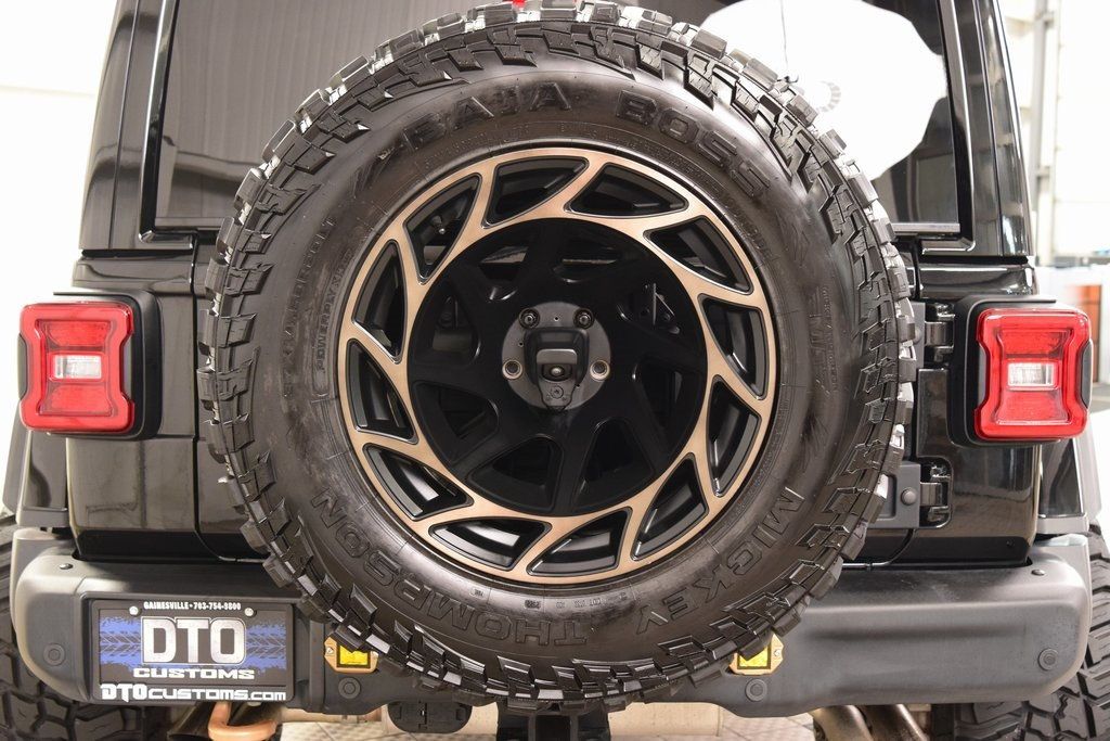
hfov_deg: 41.1
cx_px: 555
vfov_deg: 28.1
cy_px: 370
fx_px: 1480
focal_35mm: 48
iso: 1600
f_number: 4
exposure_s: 1/30
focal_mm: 32
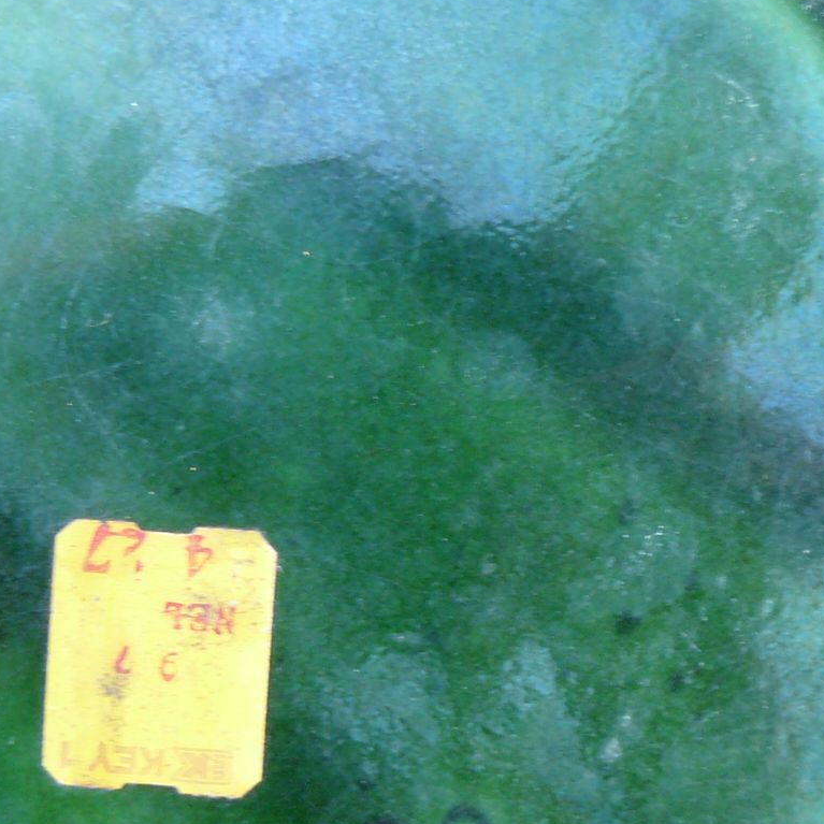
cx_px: 391
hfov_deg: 20.4
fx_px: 2289
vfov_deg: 20.4
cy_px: 534
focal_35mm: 85
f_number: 2.8
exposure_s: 1/30
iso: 100
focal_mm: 6
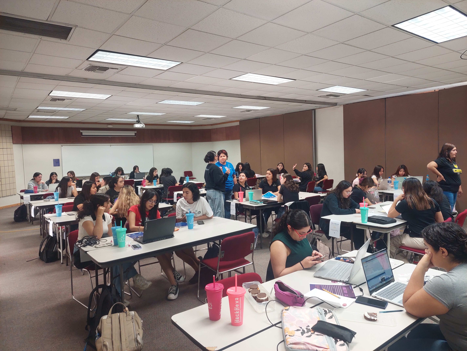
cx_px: 234
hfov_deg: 71.6
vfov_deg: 56.8
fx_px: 324
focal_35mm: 24
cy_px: 176
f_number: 1.8
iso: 200
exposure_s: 1/60
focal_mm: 5.23
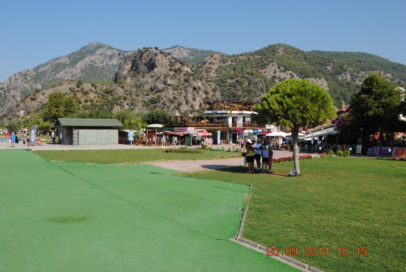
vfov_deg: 37.0
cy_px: 136
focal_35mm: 36
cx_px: 203
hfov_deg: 53.0
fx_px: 407
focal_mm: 24
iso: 100
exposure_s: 1/250
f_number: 8
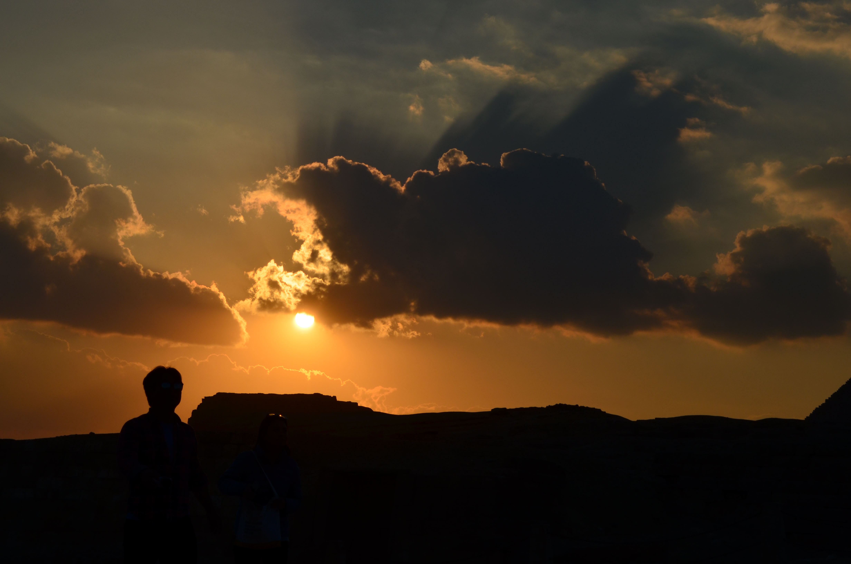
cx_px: 426
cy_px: 282
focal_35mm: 82
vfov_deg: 16.5
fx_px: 1946
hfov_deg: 24.7
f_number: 14
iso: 100
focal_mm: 55
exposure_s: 1/800
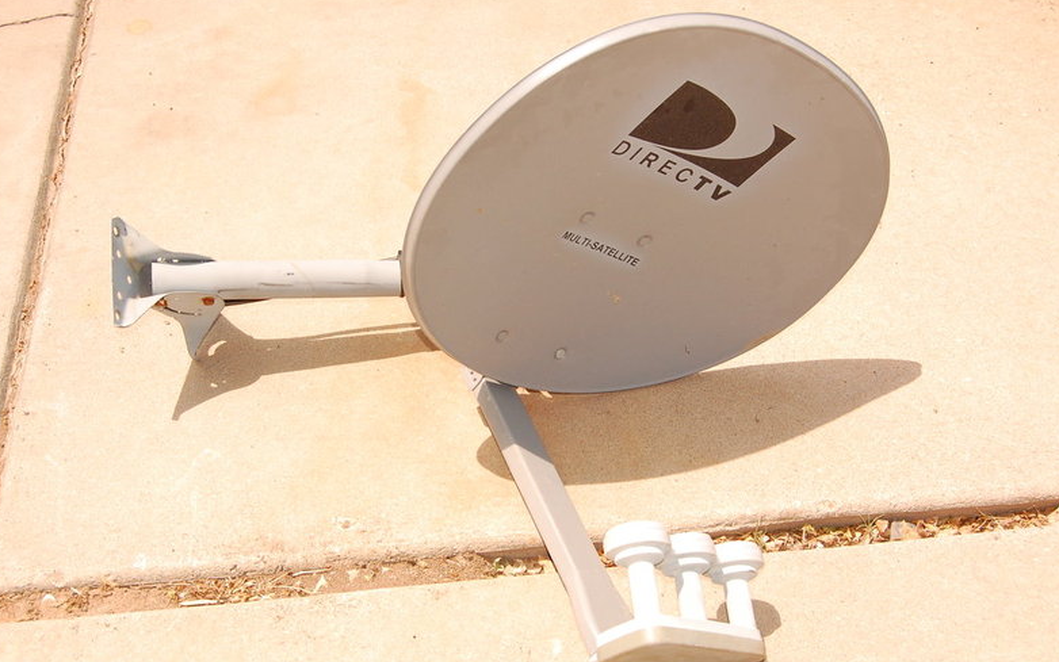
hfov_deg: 40.3
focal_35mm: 50
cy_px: 352
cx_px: 521
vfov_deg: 25.8
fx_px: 1443
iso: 400
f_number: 9
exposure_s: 1/500
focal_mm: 32
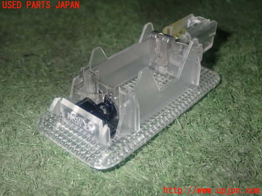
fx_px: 356
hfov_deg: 40.4
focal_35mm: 47
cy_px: 98
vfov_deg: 30.9
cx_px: 131
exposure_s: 1/50
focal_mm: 8.4
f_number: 9
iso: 250
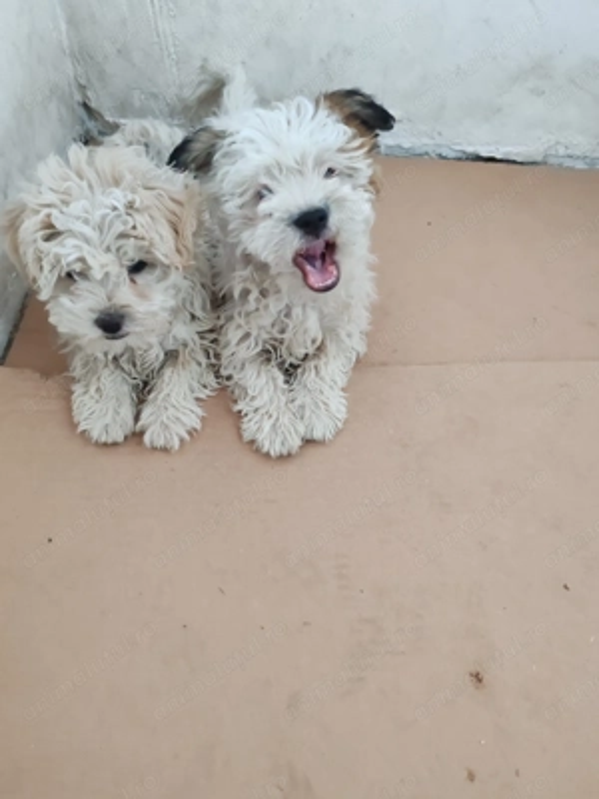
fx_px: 623
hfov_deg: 51.4
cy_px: 400
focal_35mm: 27
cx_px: 300
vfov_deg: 65.3
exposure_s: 1/100
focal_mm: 6.12
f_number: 1.9
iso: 6400
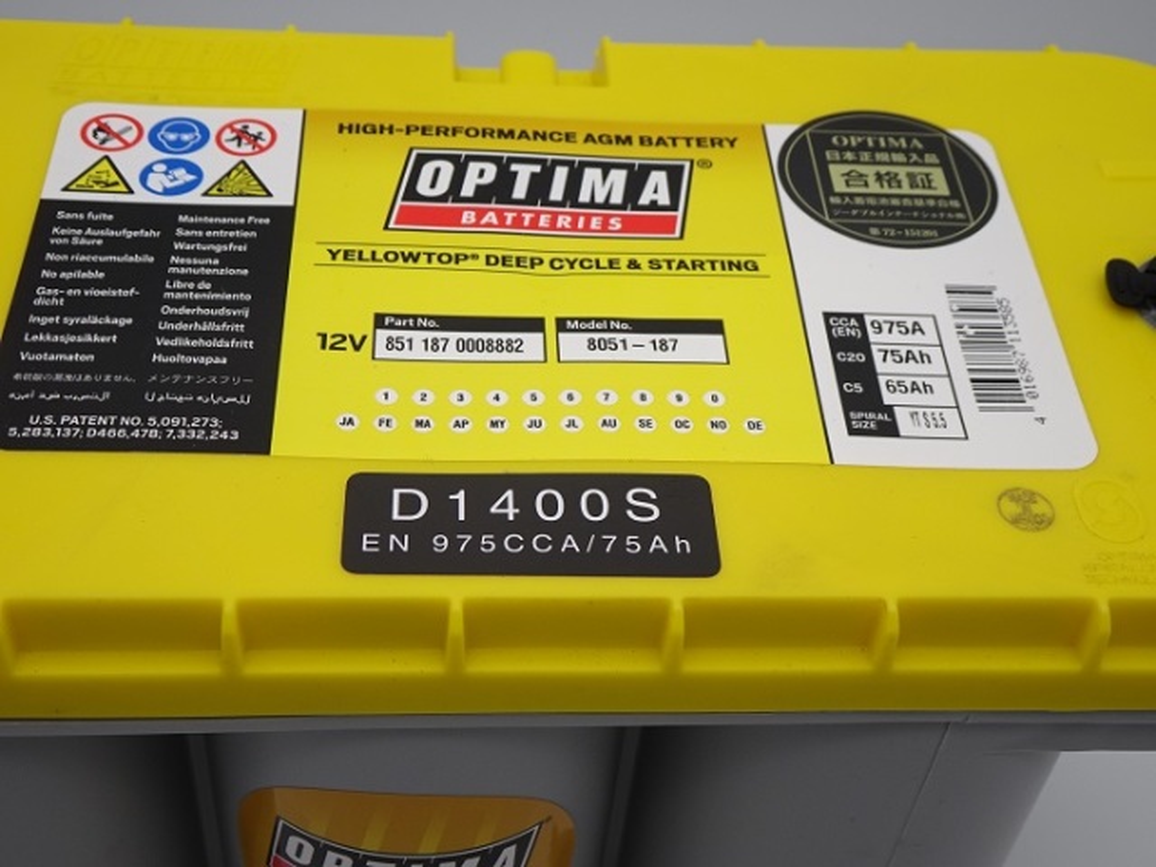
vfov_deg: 32.9
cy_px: 434
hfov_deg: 42.9
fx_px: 1469
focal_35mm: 44
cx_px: 578
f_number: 4.5
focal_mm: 7.58
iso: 100
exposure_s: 1/50
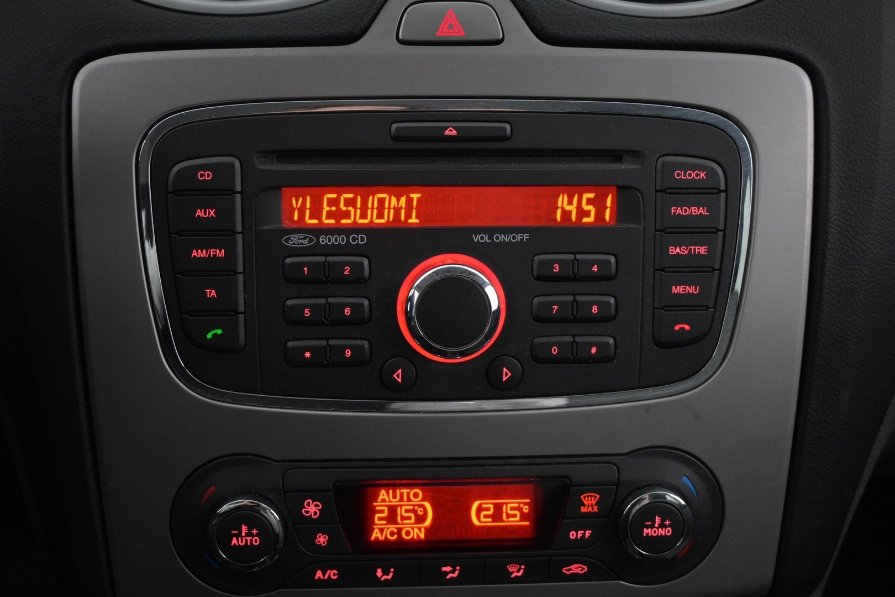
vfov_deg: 32.4
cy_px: 298
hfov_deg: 47.2
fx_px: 1025
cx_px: 448
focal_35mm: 41
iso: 2500
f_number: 4.5
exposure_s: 1/50
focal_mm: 27.5
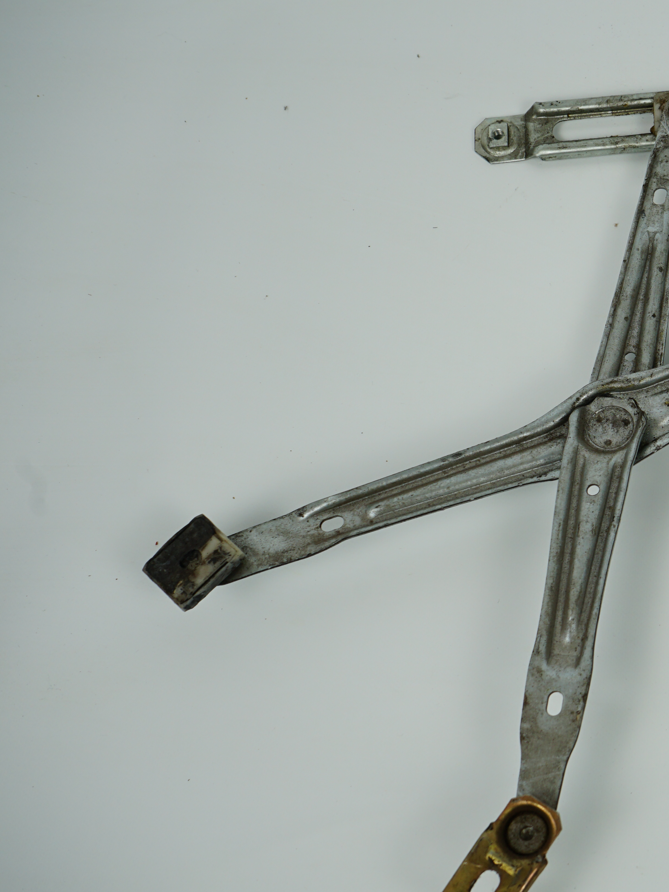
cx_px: 800
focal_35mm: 69
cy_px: 441
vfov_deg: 28.2
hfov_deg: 20.0
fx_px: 1778
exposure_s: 1/200
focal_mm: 39
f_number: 7.1
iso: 200
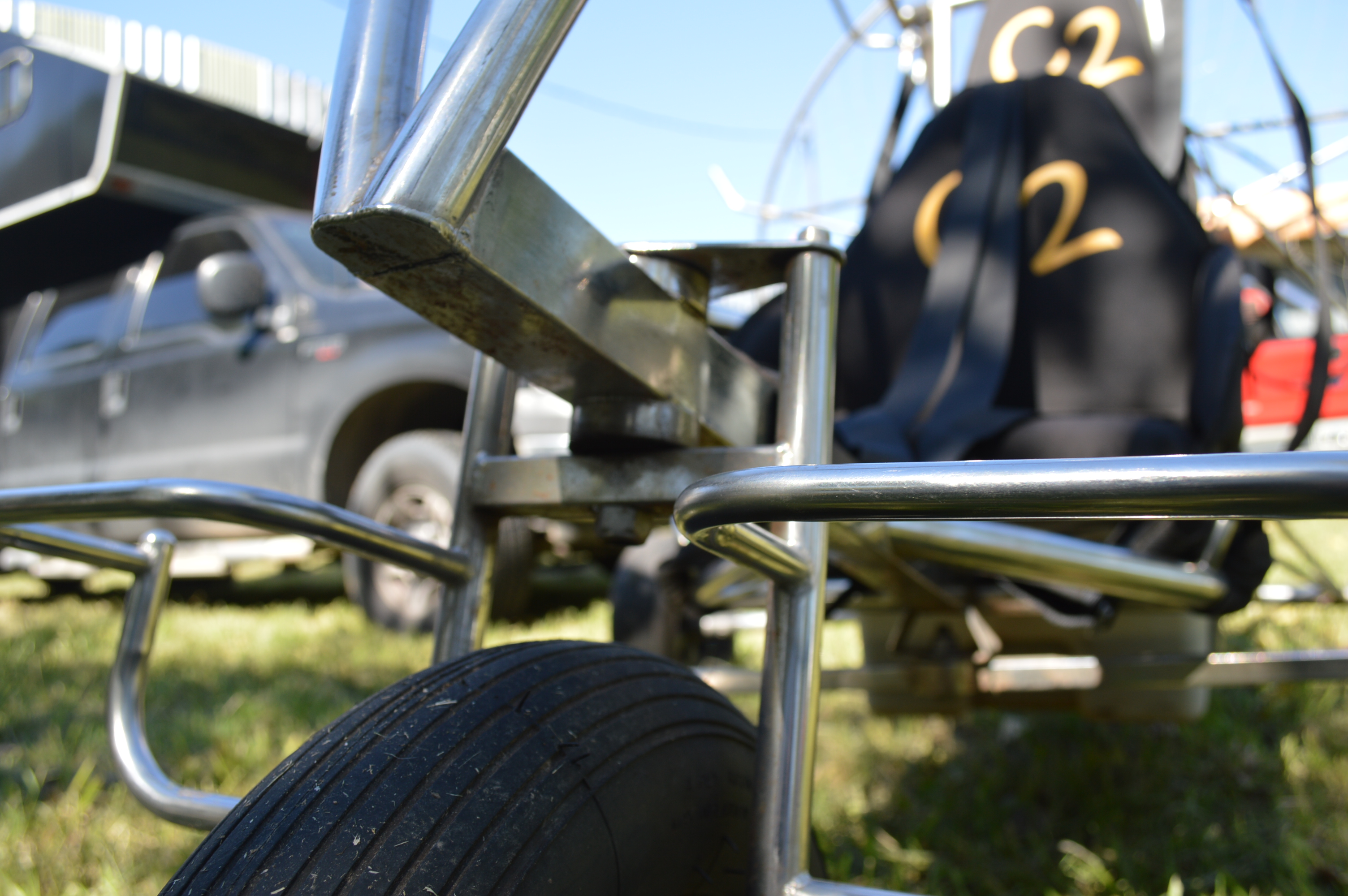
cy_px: 448
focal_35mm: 30
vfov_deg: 43.5
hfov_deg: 62.0
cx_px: 674
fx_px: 1122
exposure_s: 1/125
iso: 100
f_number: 5.6
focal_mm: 20
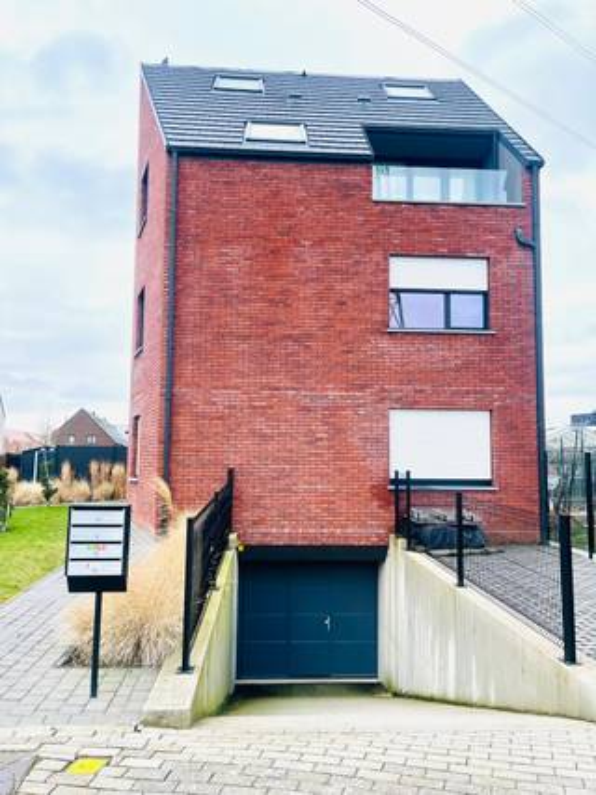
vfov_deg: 67.3
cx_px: 298
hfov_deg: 53.0
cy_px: 398
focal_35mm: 26
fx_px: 597
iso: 50
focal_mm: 5.1
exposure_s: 1/718
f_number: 1.6
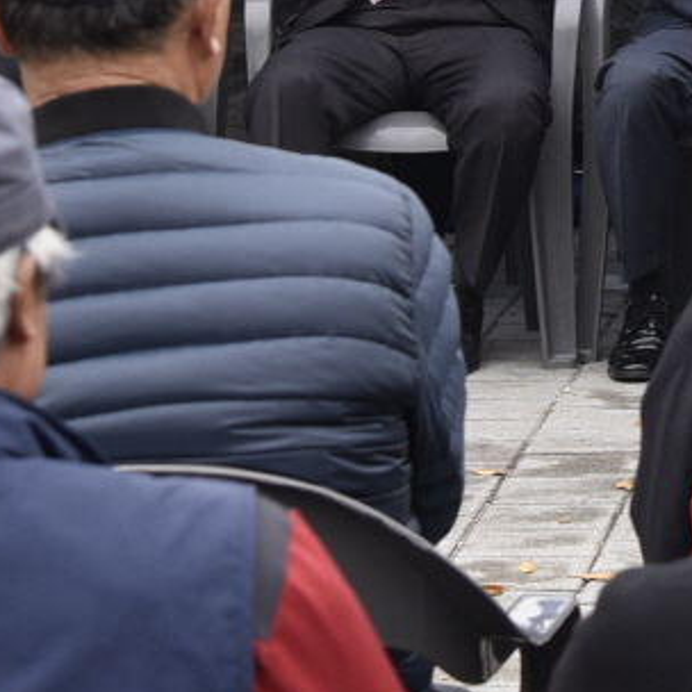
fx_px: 5699
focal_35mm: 252
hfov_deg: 6.9
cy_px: -477
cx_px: 965
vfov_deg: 6.8
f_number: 5
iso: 100
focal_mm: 50
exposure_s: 1/125
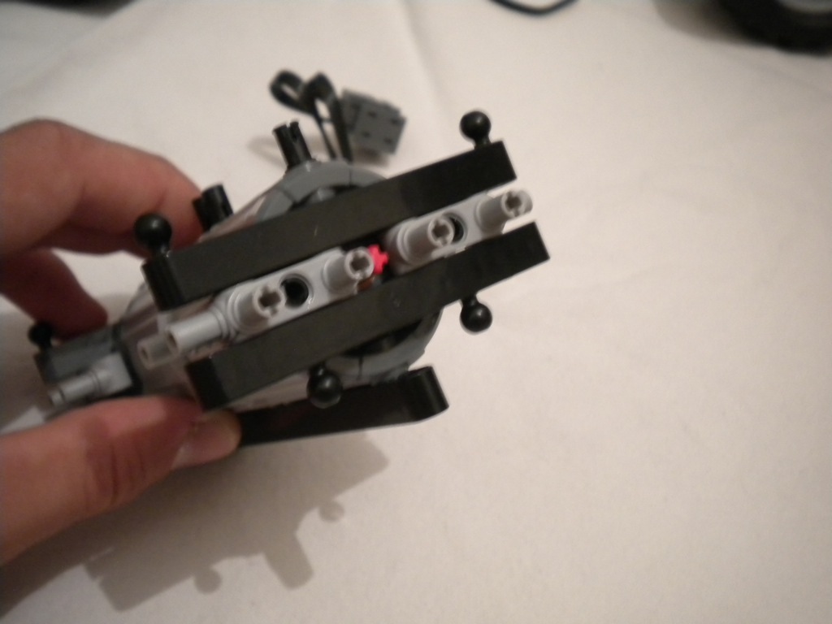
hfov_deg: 45.8
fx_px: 985
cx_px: 416
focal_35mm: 41
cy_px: 312
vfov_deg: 35.1
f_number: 3.5
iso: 456
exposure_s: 1/8.8
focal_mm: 7.4
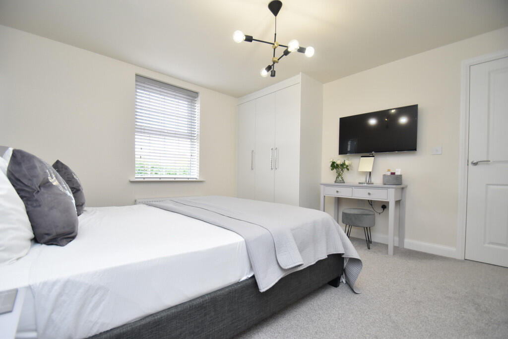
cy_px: 170
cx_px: 254
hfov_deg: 100.4
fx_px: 212
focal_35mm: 15
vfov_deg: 77.3
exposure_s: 1/160
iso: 800
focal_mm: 10
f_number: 3.5
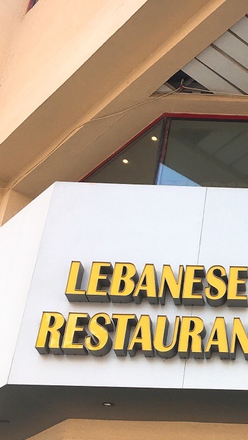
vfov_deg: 32.3
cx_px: 325
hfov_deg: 17.6
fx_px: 748
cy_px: 321
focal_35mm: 64
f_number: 2.2
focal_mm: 4.15
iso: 25
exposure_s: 1/358
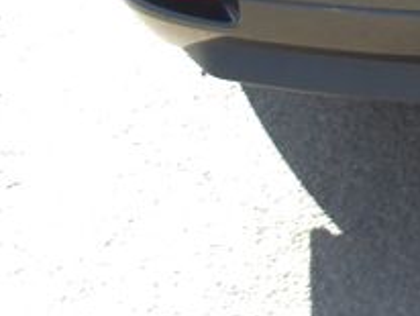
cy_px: -349
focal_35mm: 134
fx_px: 1628
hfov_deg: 13.5
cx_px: 699
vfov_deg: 10.1
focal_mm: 4.9
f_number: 3
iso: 100
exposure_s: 1/225
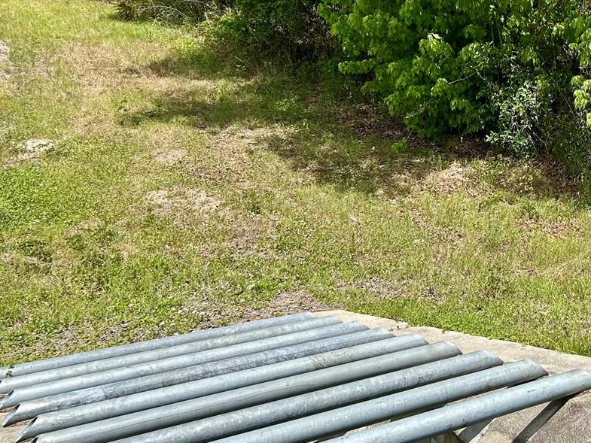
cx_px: 562
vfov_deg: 27.1
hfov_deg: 33.7
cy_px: 96
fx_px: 905
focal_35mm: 53
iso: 50
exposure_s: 1/2841
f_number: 1.5
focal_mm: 5.7
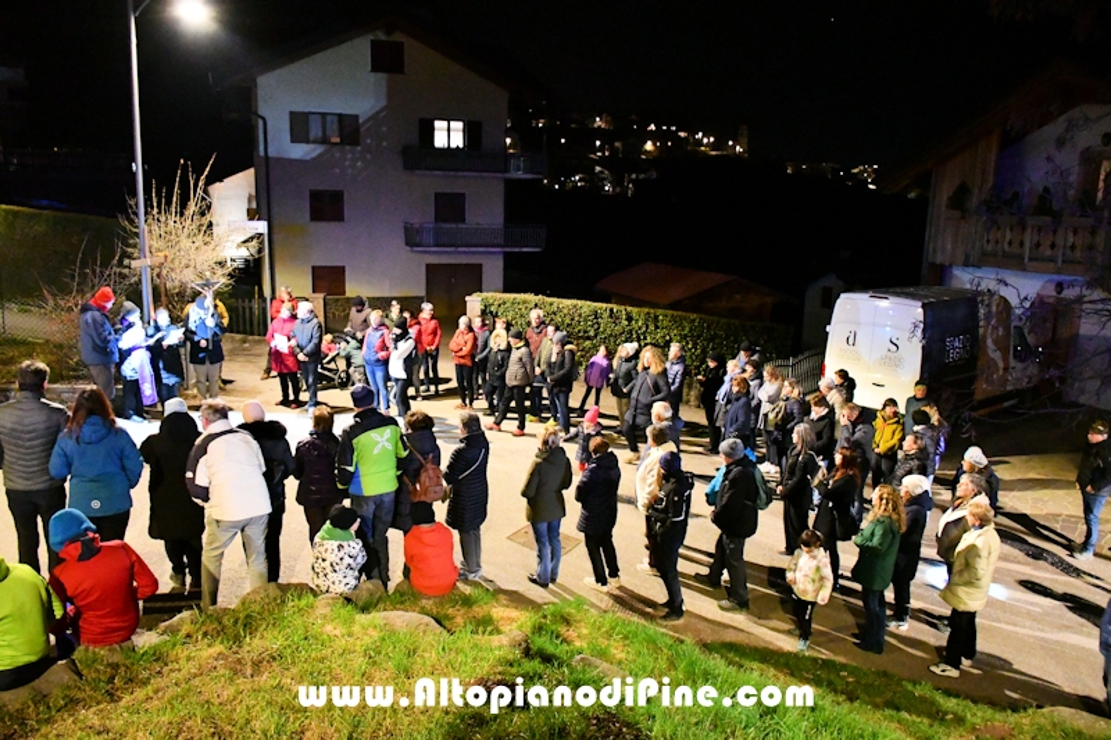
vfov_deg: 47.9
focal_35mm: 27
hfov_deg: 67.4
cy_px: 370
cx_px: 556
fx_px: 833
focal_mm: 18
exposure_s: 1/20
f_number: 3.5
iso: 12800
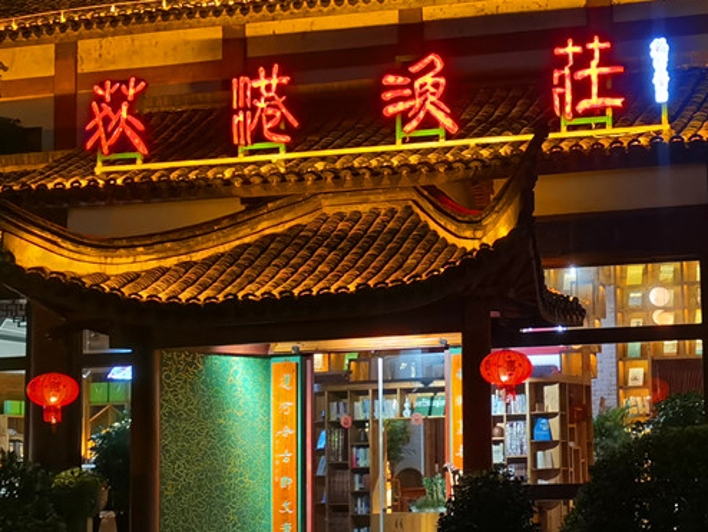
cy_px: 232
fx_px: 1924
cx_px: 615
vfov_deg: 15.7
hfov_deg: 20.5
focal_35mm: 94
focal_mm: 5.56
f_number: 1.6
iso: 200
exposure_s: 1/50
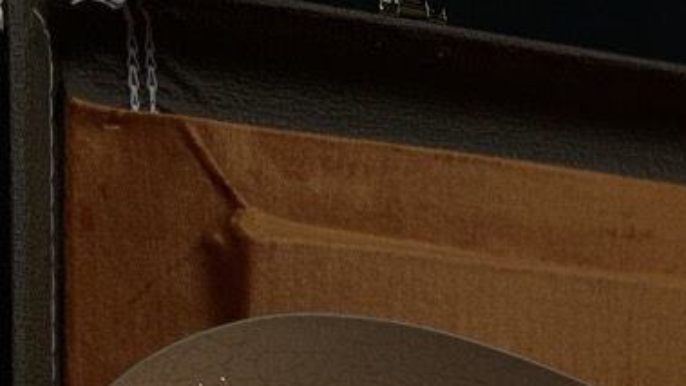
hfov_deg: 28.2
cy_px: 678
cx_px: 731
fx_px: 1255
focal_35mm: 69
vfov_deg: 15.3
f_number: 1.78
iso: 80
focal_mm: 6.76
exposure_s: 1/506
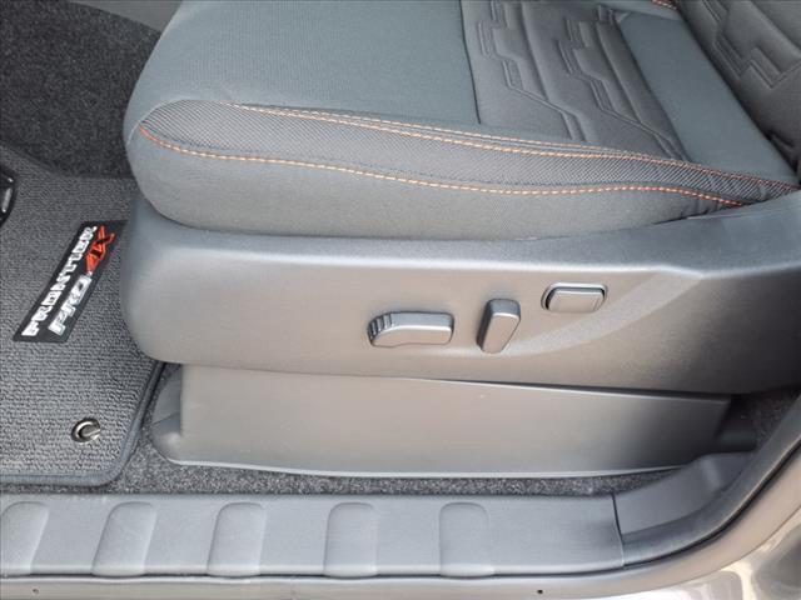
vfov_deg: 51.4
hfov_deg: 65.3
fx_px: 625
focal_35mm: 27
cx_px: 400
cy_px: 300
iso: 40
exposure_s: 1/60.2
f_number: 1.9
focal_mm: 3.58
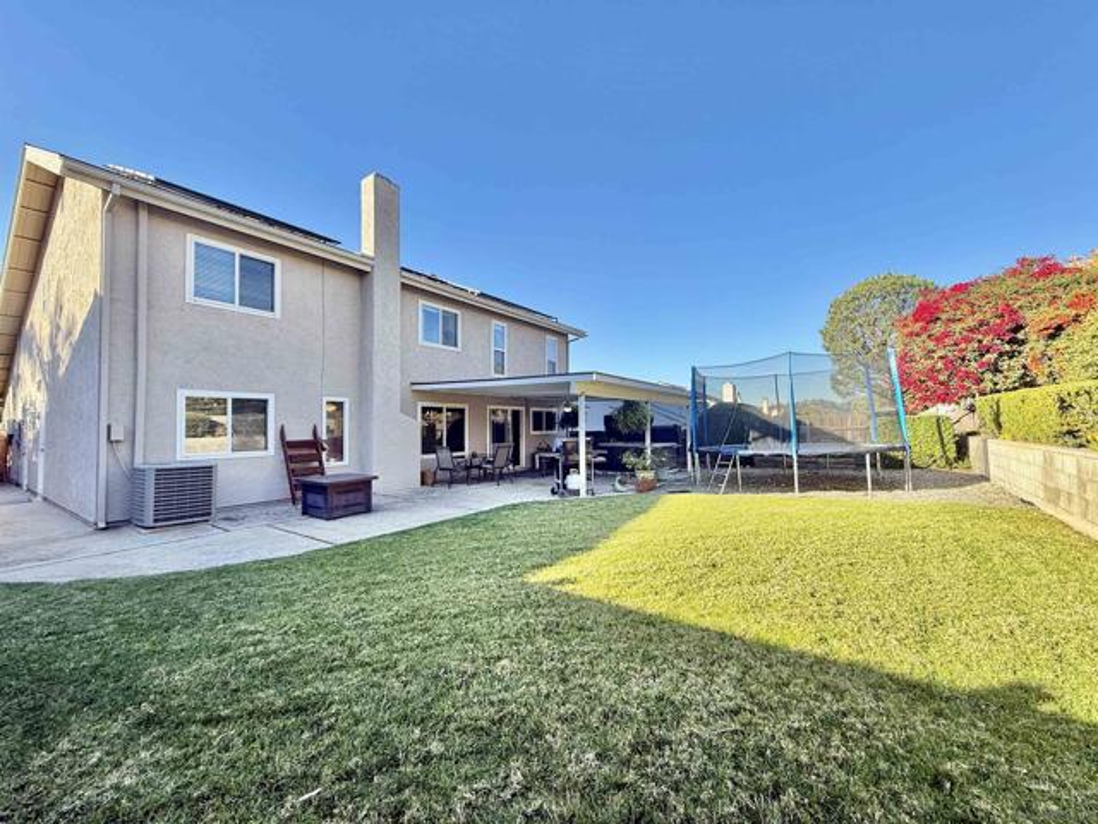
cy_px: 412
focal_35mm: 14
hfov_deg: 102.1
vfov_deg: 85.7
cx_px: 549
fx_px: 444
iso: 64
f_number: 2.2
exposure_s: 1/527
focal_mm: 2.22
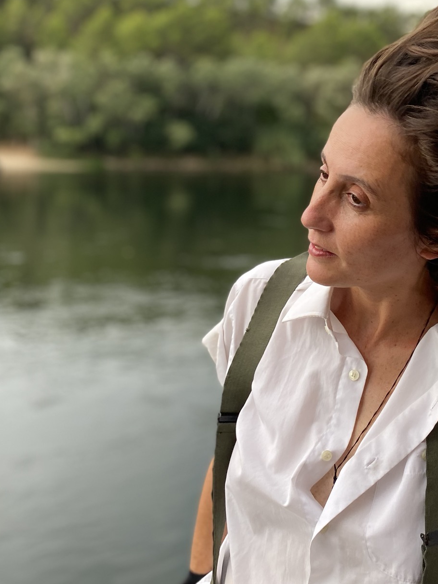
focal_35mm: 44
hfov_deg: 32.5
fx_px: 742
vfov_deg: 42.4
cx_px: 300
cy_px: 196
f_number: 1.8
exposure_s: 1/176
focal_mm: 4.25
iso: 32
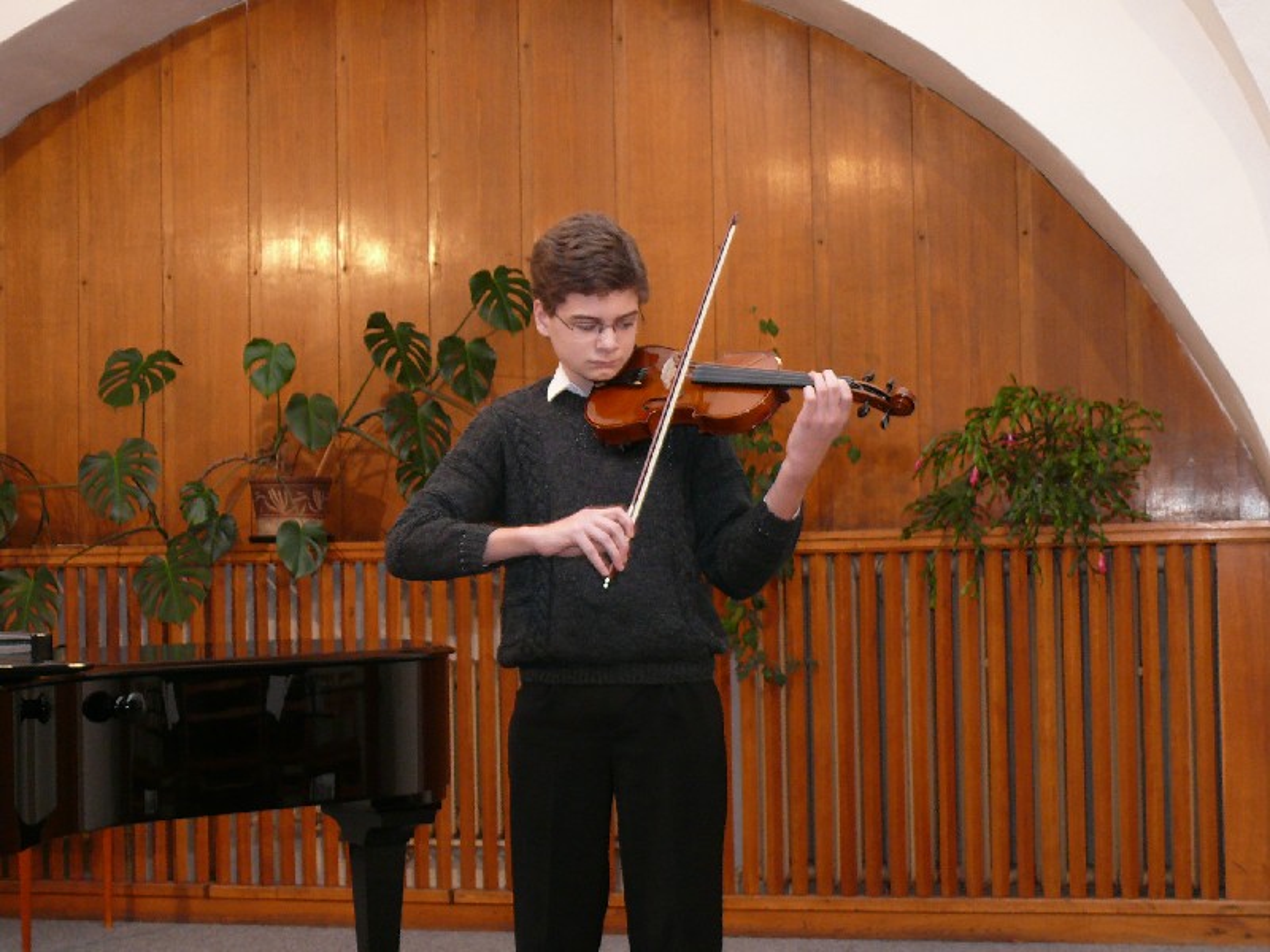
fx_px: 2348
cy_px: 476
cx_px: 635
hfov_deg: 30.3
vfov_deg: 22.9
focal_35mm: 64
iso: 200
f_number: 3.2
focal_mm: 10.5
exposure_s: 1/30
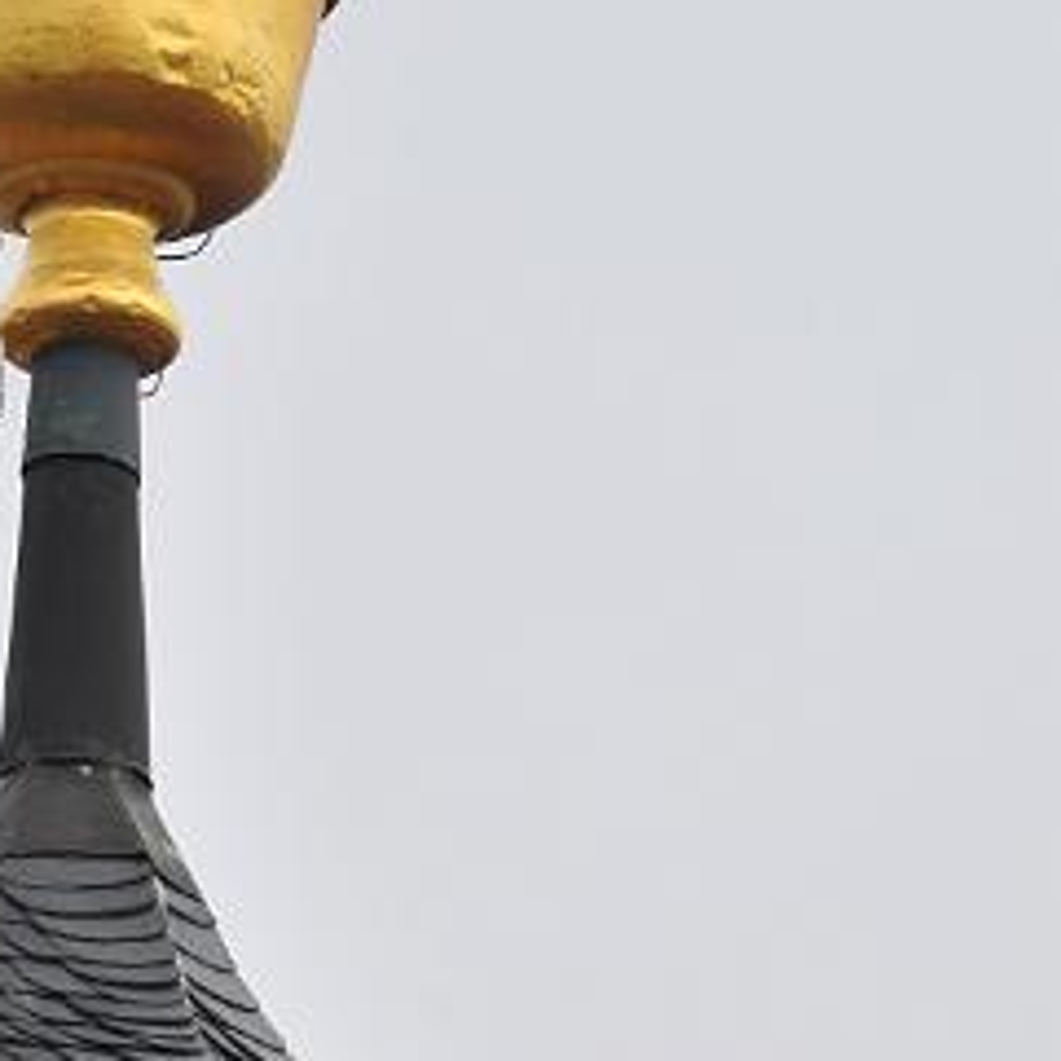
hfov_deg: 0.8
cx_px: 26
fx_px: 79029
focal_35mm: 2279
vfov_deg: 0.8
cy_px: -264
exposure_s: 1/400
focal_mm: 600
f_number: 10
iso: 200
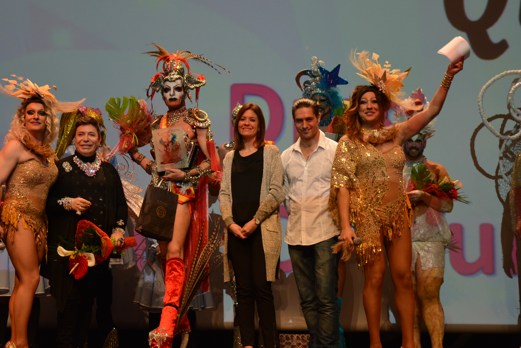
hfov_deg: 23.3
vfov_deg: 15.7
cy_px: 153
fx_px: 1260
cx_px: 217
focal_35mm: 87
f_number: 5.3
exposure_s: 1/60
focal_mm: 48
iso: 800
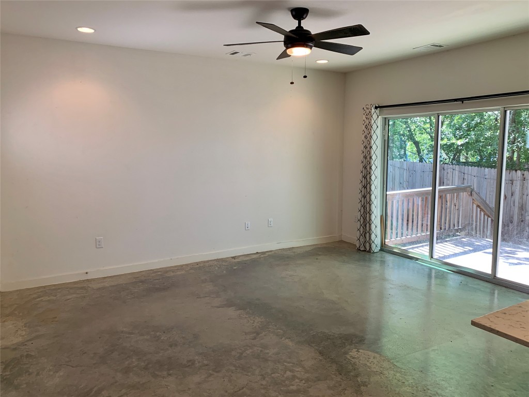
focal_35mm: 26
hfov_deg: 67.3
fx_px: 397
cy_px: 198
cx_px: 264
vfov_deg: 53.1
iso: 80
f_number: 1.8
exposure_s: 1/120
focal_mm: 4.25
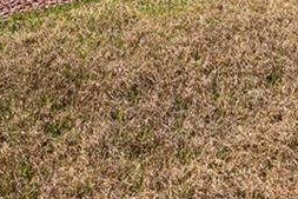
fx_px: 836
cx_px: 214
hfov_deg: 20.1
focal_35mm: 101
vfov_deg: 11.3
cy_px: -284
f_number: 8
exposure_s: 1/800
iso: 320
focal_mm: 16
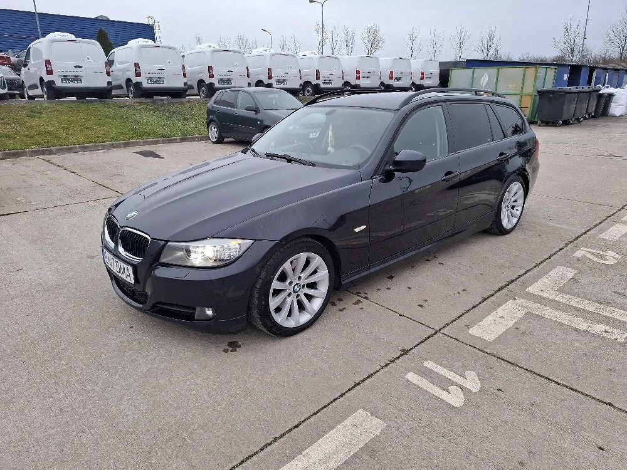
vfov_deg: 58.9
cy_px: 235
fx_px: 417
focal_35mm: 23
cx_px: 314
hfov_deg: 73.9
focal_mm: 5.54
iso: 50
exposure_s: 1/119
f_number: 1.8
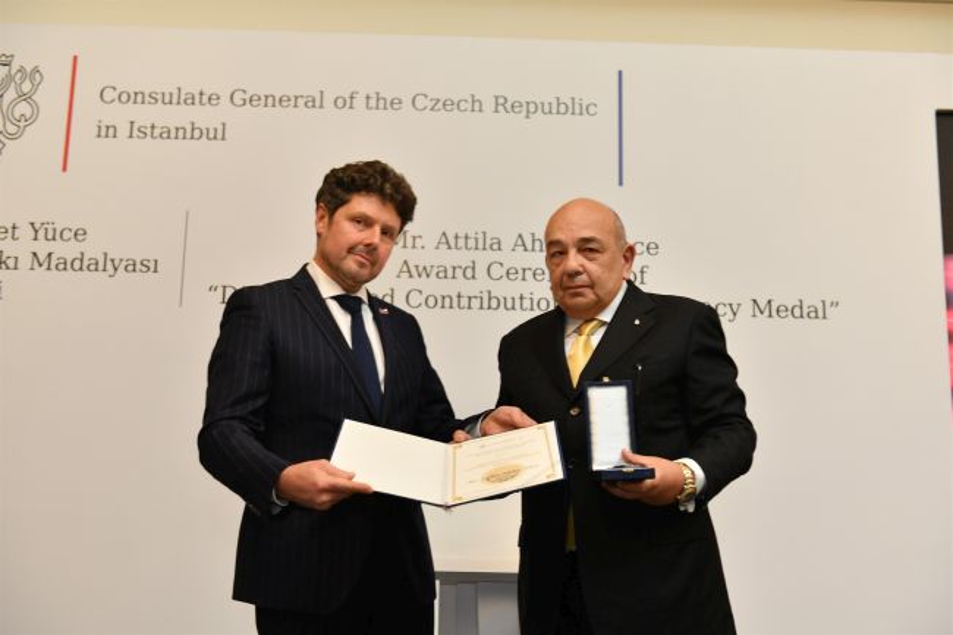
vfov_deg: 31.9
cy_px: 318
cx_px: 476
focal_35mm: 42
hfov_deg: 46.4
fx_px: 1111
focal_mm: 42
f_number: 4
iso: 1250
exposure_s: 1/125
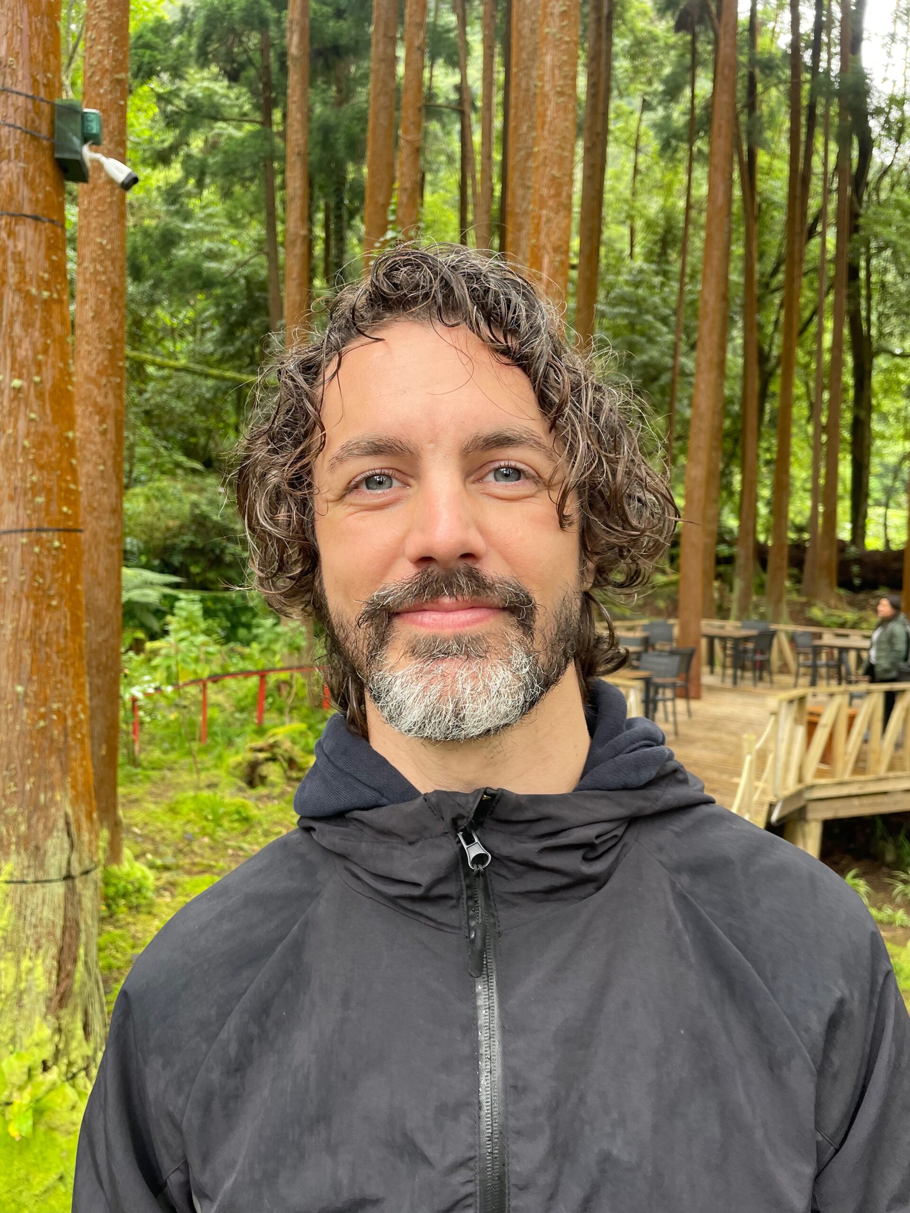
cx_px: 455
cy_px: 606
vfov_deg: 67.3
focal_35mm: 26
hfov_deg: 53.1
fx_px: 911
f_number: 1.6
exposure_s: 1/121
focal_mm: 4.2
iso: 50
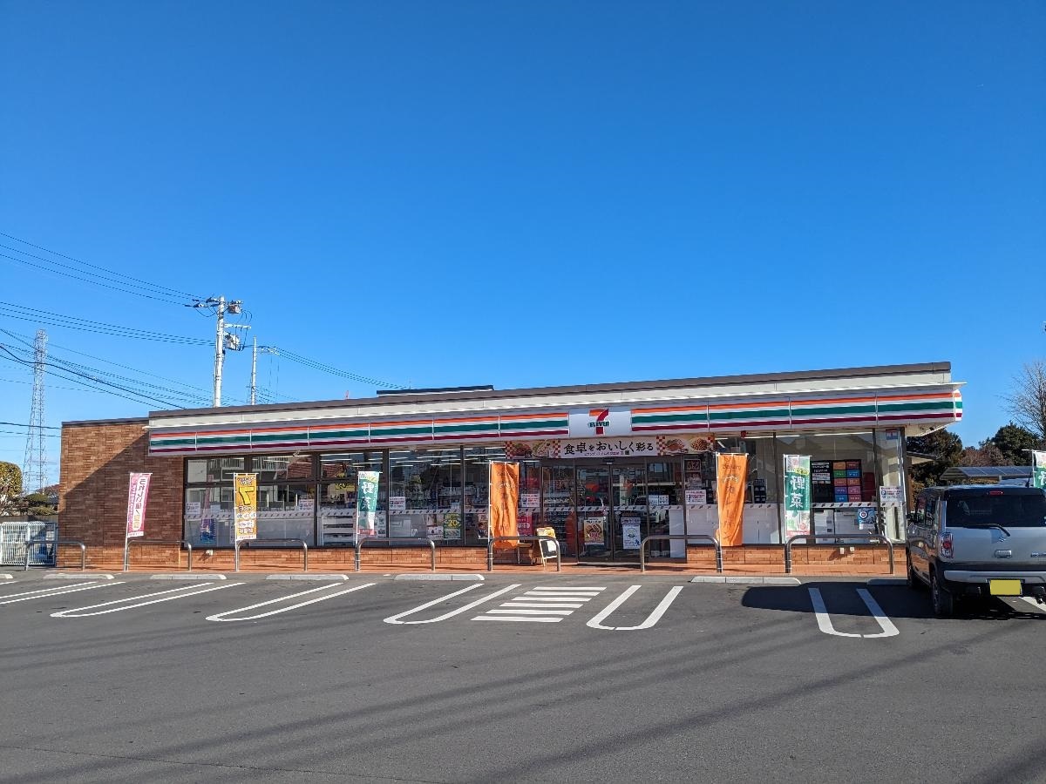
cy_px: 392
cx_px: 523
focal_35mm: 27
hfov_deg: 65.3
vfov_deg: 51.4
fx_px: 816
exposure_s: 1/2597
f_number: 1.73
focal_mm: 4.38
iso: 55
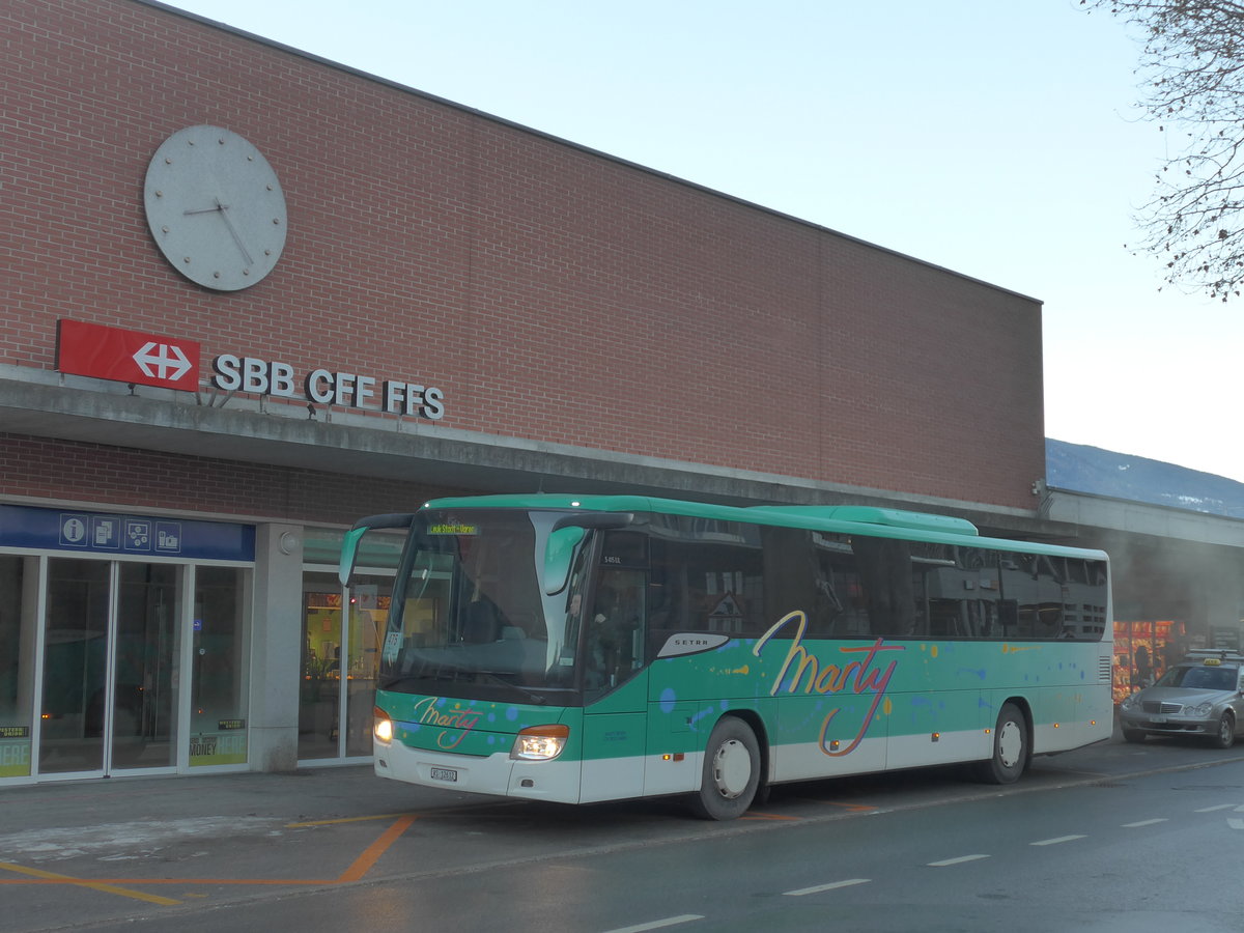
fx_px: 1653
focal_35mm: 46
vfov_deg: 31.5
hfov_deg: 41.2
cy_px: 466
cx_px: 622
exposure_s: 1/100
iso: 200
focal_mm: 9.5
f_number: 3
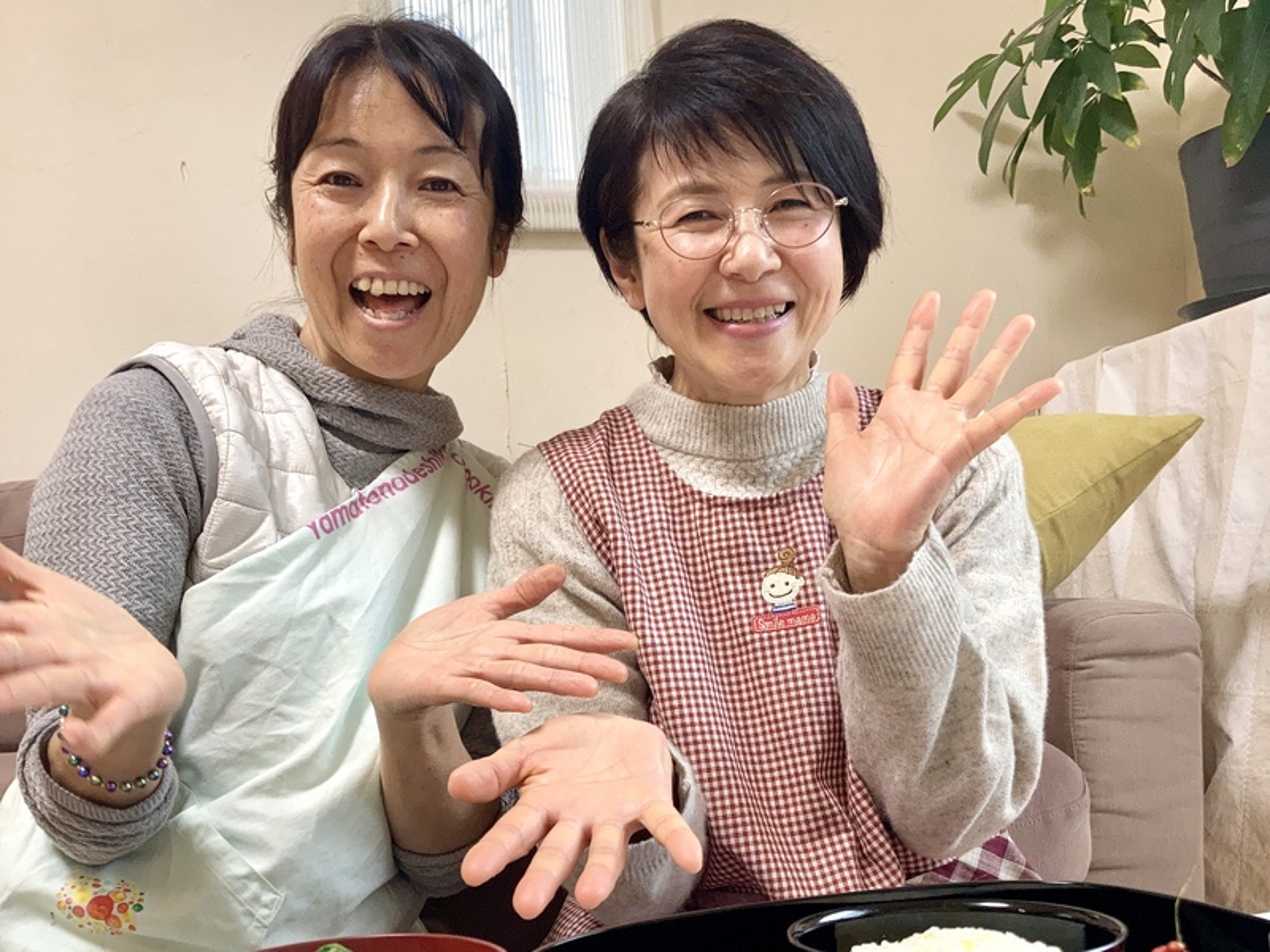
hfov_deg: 63.4
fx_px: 1027
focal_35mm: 28
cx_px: 635
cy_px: 476
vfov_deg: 49.7
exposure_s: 1/50
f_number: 1.8
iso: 100
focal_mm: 3.99
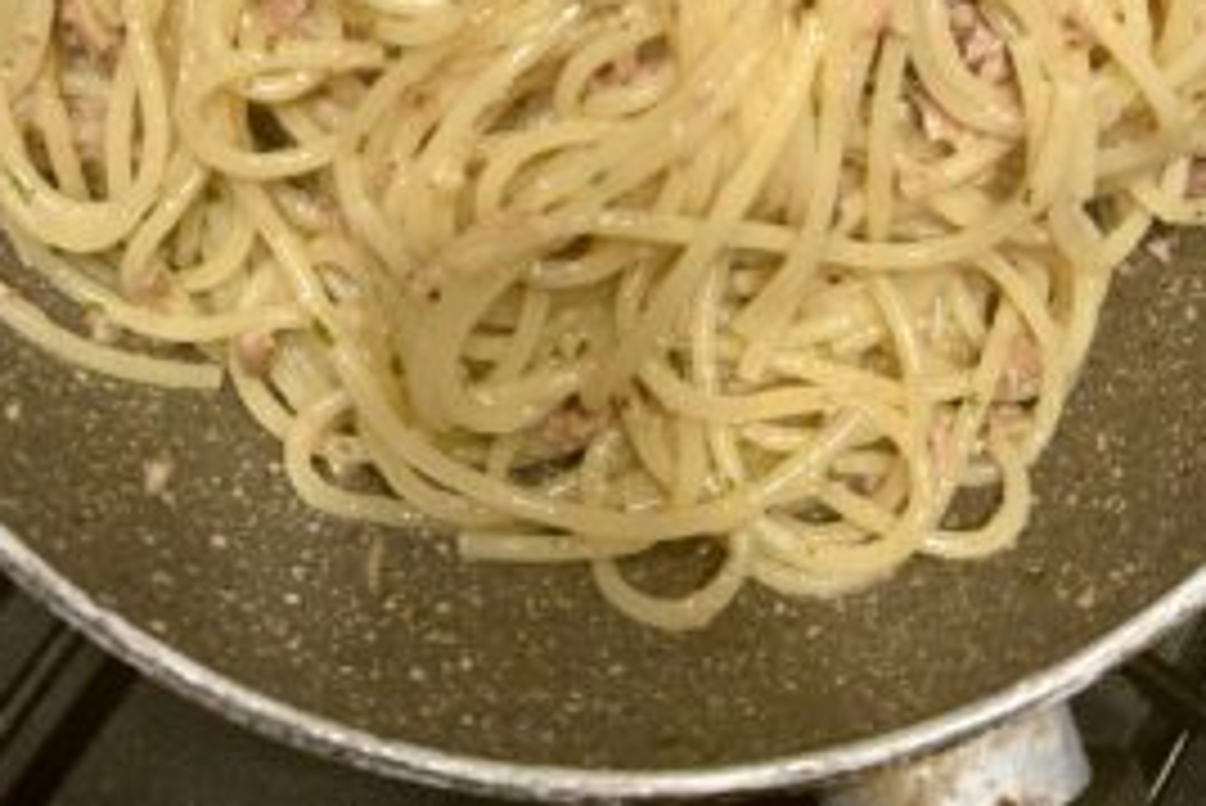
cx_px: 585
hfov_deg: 45.4
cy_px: -146
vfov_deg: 27.6
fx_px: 1441
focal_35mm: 43
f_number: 1.5
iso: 40
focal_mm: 5.7
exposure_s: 1/100
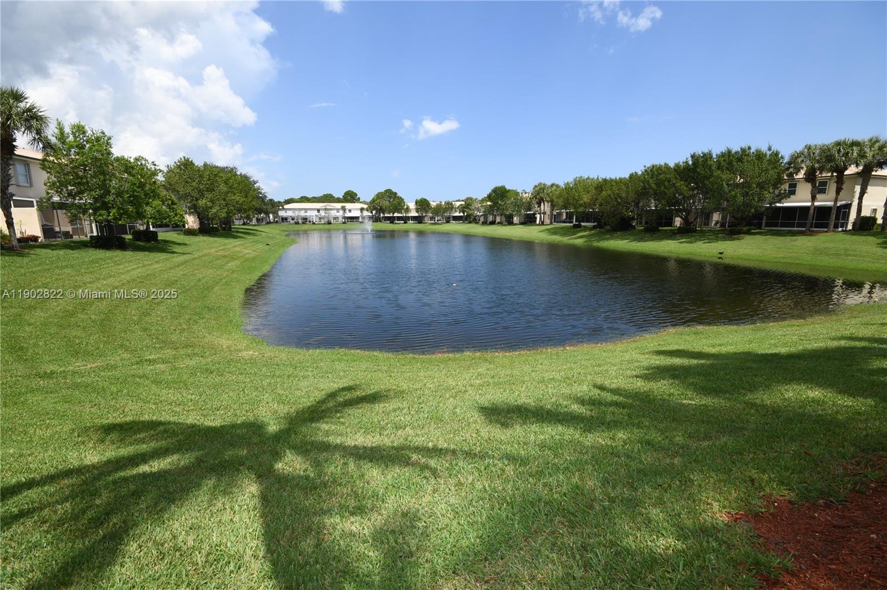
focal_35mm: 15
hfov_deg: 100.4
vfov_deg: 77.2
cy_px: 295
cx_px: 444
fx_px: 369
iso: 200
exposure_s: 1/250
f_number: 13
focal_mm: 10
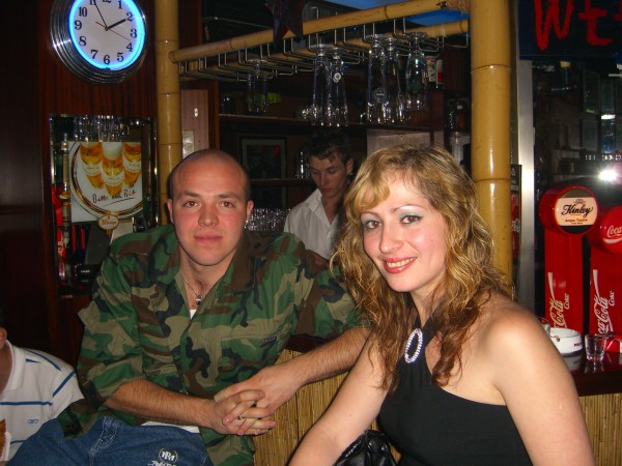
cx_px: 311
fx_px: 683
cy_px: 233
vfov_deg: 37.7
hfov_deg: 49.0
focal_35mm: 38
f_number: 2.8
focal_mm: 7.9
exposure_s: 1/60
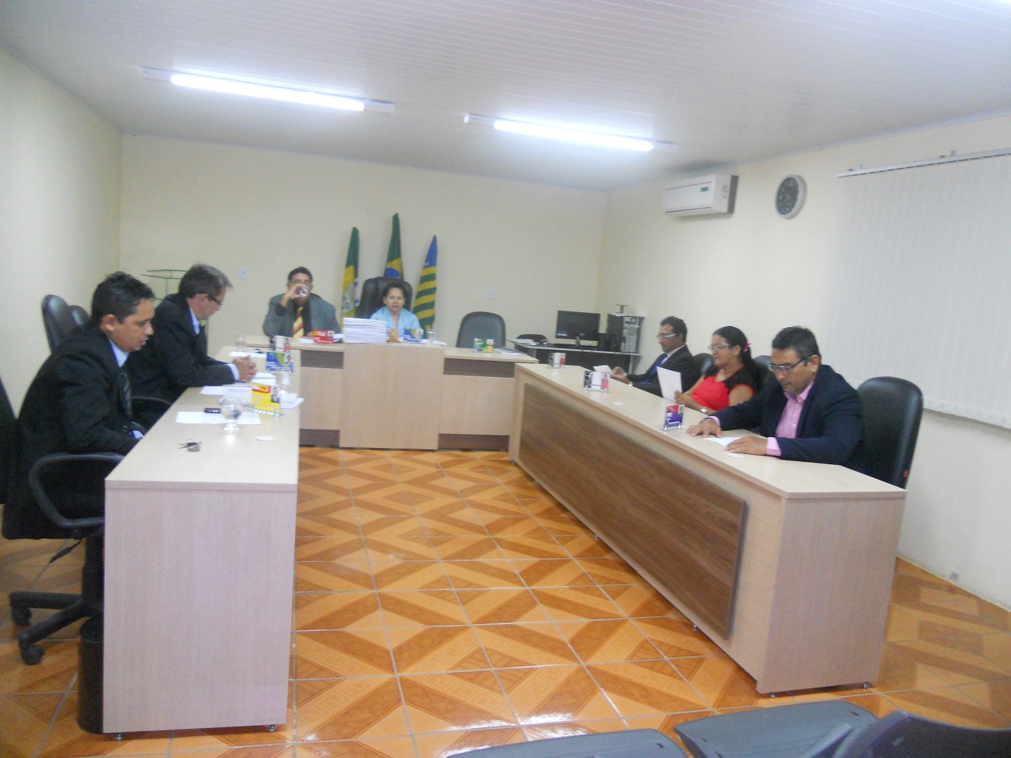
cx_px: 506
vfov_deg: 51.4
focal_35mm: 27
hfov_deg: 65.3
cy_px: 379
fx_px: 789
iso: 400
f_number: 3.2
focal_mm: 4.9
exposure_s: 1/30
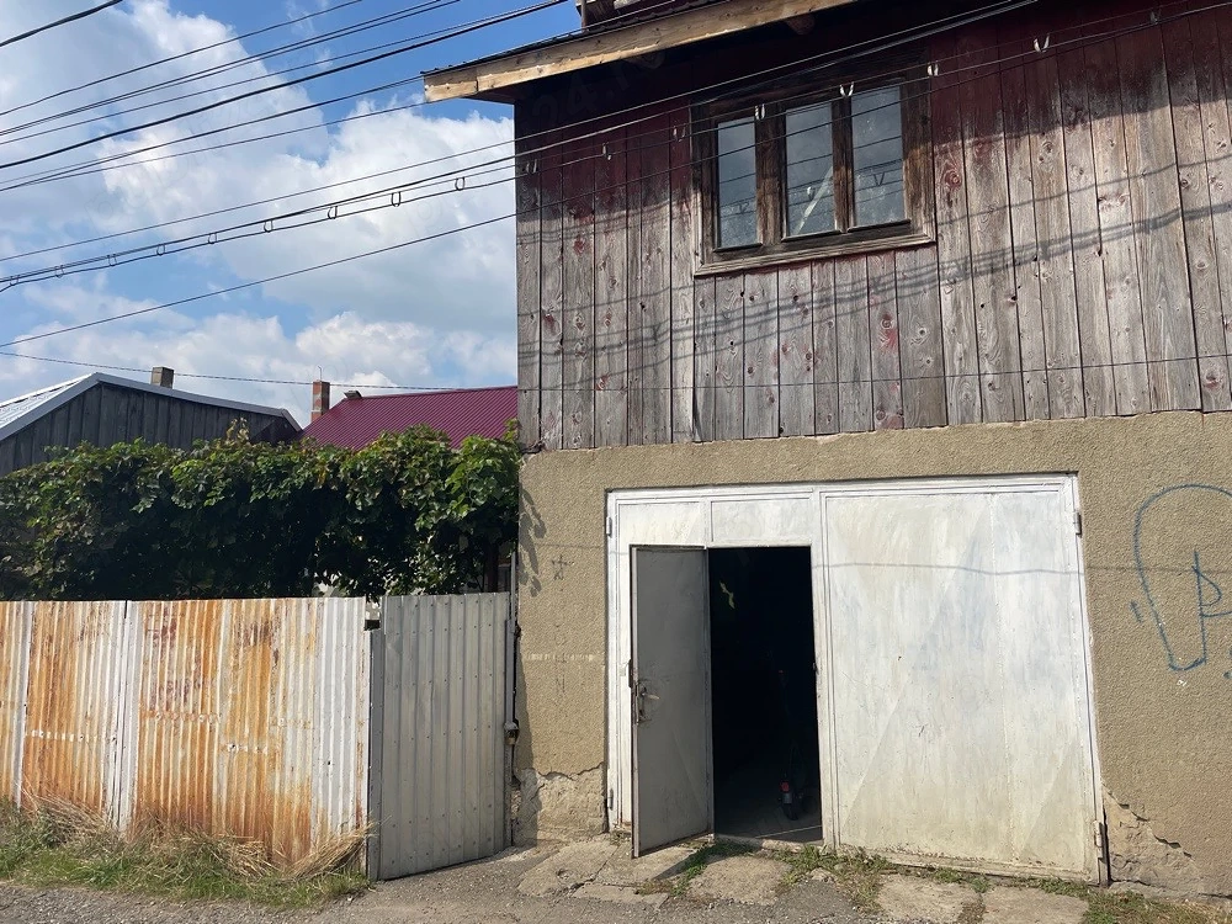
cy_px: 462
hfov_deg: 67.3
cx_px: 616
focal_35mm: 26
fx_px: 925
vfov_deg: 53.1
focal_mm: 4.2
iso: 32
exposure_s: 1/5814
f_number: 1.6
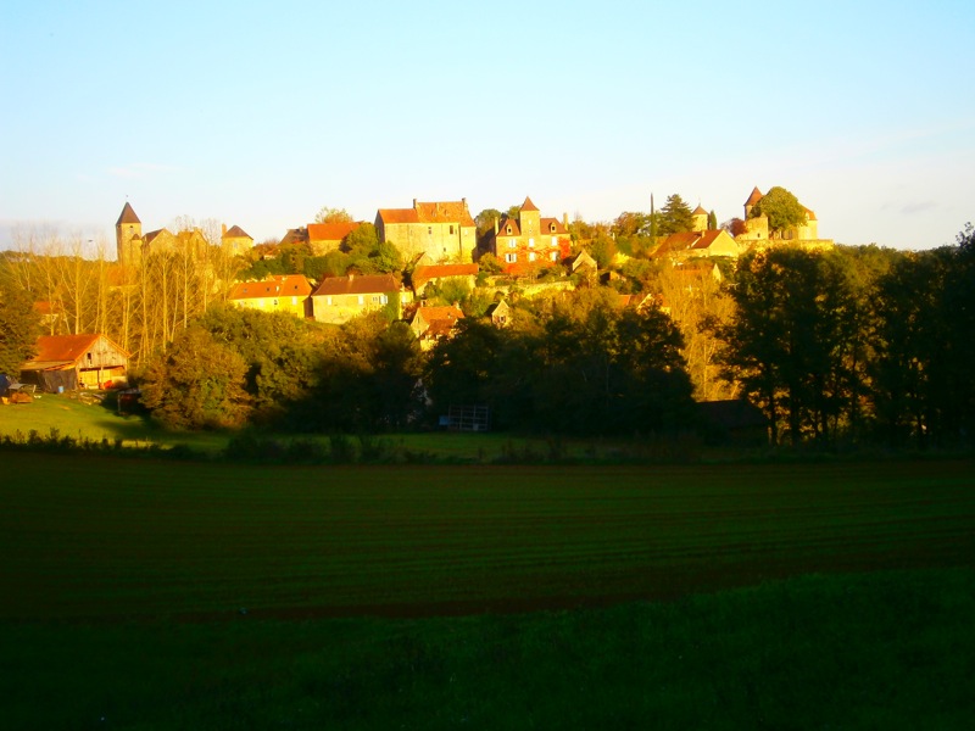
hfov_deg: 32.2
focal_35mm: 60
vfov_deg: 24.4
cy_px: 366
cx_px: 488
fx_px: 1690
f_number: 3.9
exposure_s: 1/250
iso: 80
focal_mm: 10.7
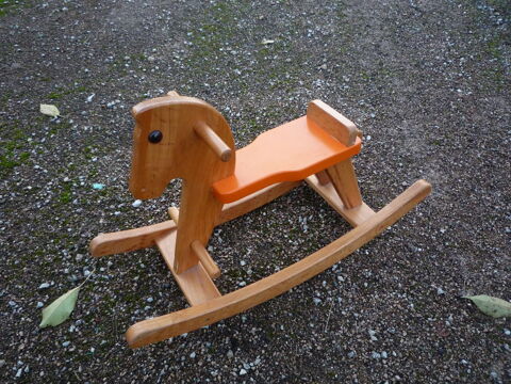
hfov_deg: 60.0
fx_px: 443
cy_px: 192
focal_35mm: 30
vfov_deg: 46.8
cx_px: 256
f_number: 3.3
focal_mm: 5.2
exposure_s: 1/30
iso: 320
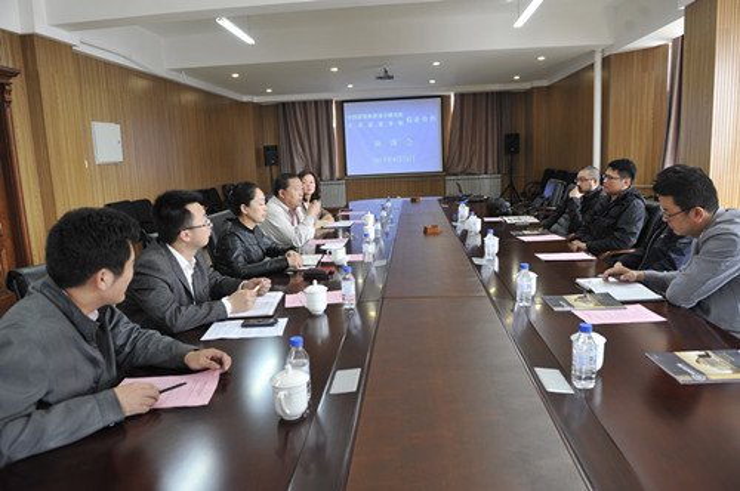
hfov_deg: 69.5
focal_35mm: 26
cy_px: 246
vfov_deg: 49.4
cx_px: 370
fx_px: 534
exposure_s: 1/100
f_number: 5
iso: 800
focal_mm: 26
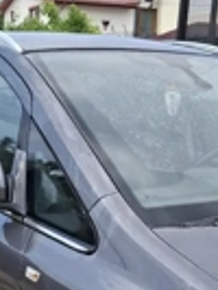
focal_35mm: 75
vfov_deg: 24.7
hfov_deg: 19.5
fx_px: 629
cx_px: 50
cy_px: 292
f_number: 1.8
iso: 25
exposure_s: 1/1000
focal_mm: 4.69
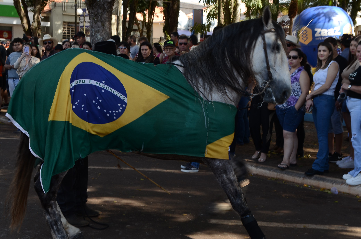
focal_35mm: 66
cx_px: 180
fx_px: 660
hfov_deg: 30.6
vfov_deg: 20.5
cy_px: 120
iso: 200
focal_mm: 44
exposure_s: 1/60
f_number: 10
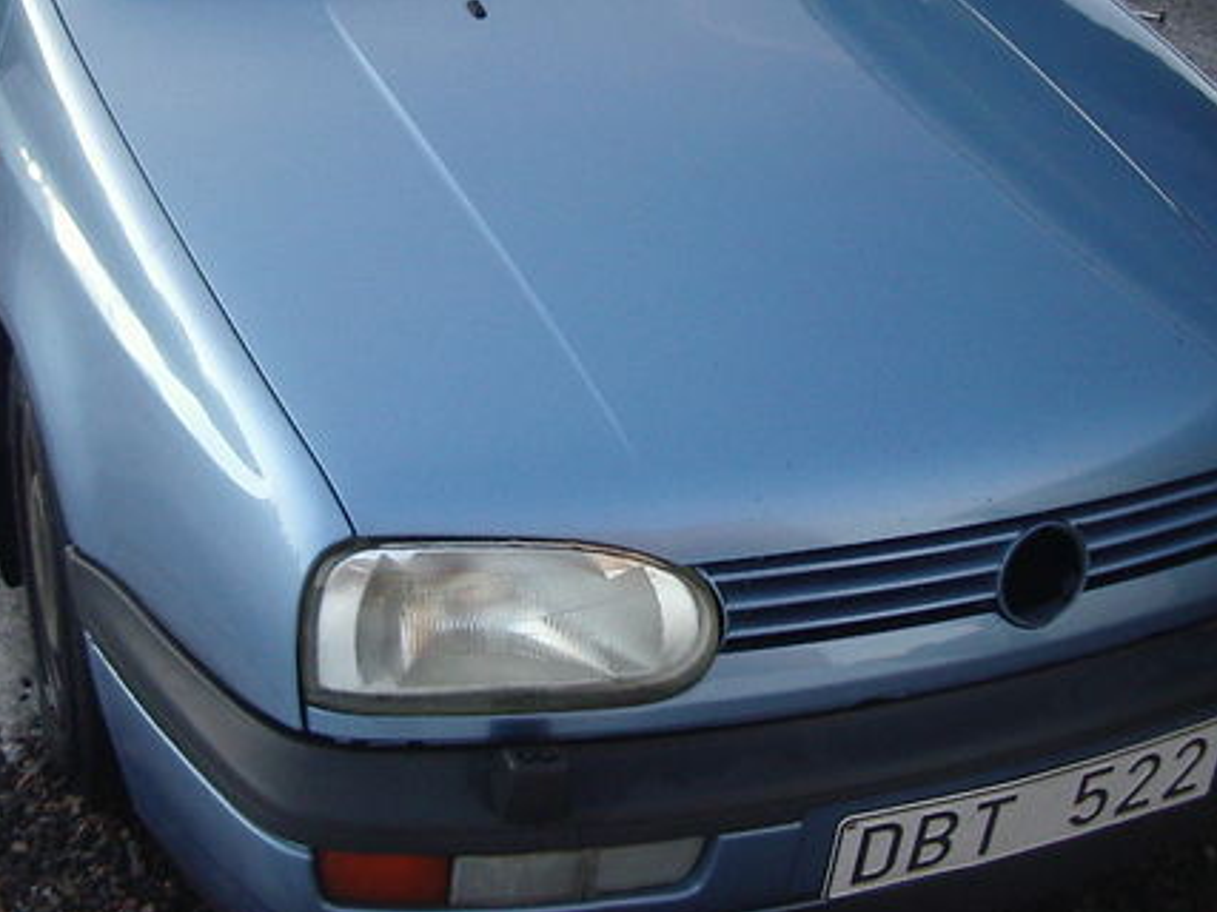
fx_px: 2003
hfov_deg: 33.8
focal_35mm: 57
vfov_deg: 25.5
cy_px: 294
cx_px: 581
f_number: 2.6
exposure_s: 1/100
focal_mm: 5.8
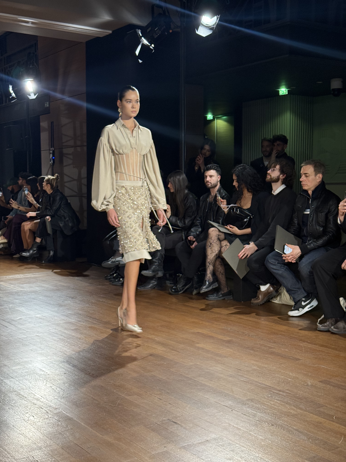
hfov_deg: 30.3
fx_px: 640
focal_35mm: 48
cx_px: 173
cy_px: 231
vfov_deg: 39.7
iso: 250
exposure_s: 1/50
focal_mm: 6.76
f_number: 1.78
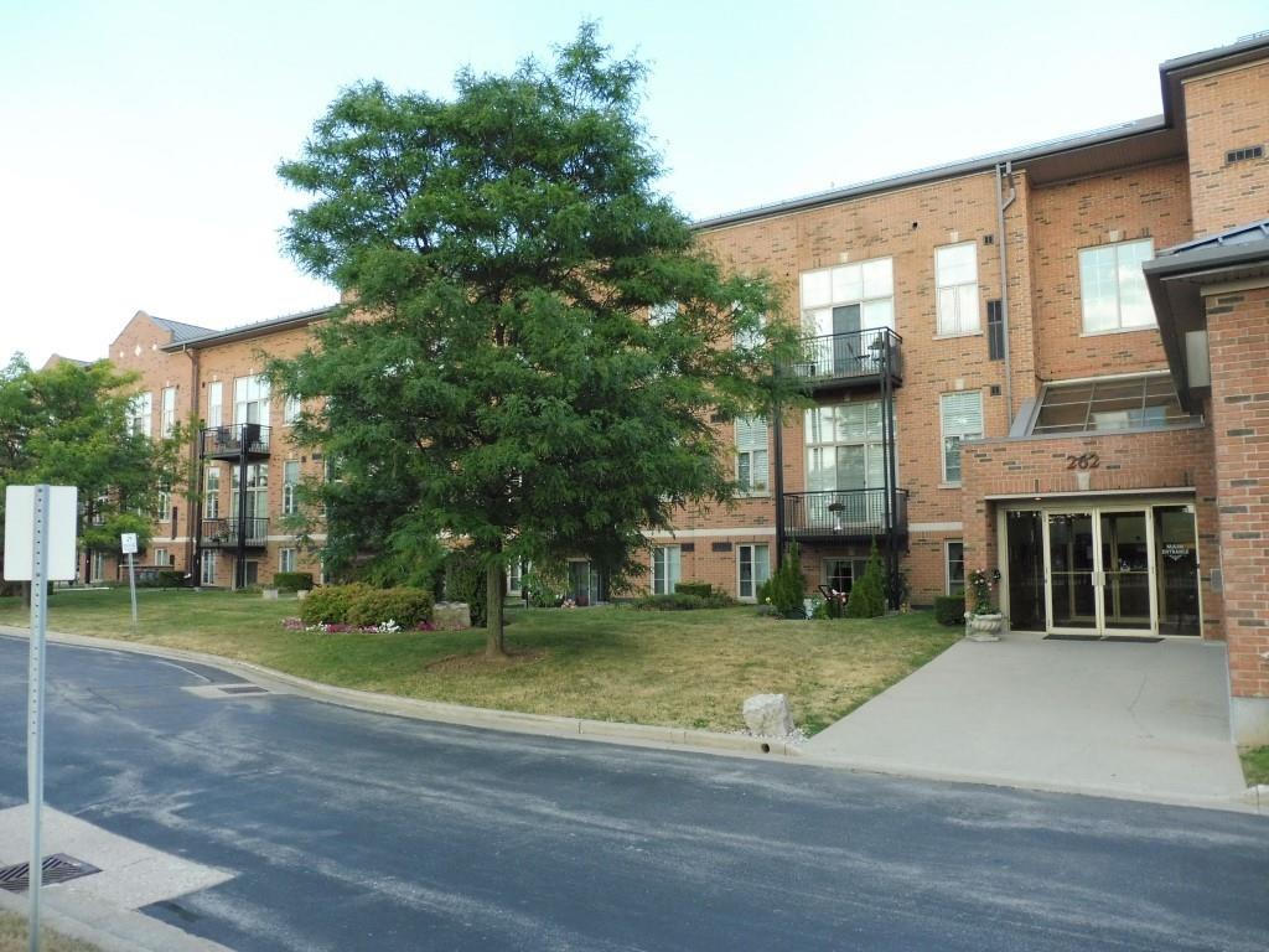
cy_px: 476
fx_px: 880
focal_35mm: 24
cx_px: 634
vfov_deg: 56.8
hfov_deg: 71.6
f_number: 3.3
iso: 200
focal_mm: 4.3
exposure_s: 1/400
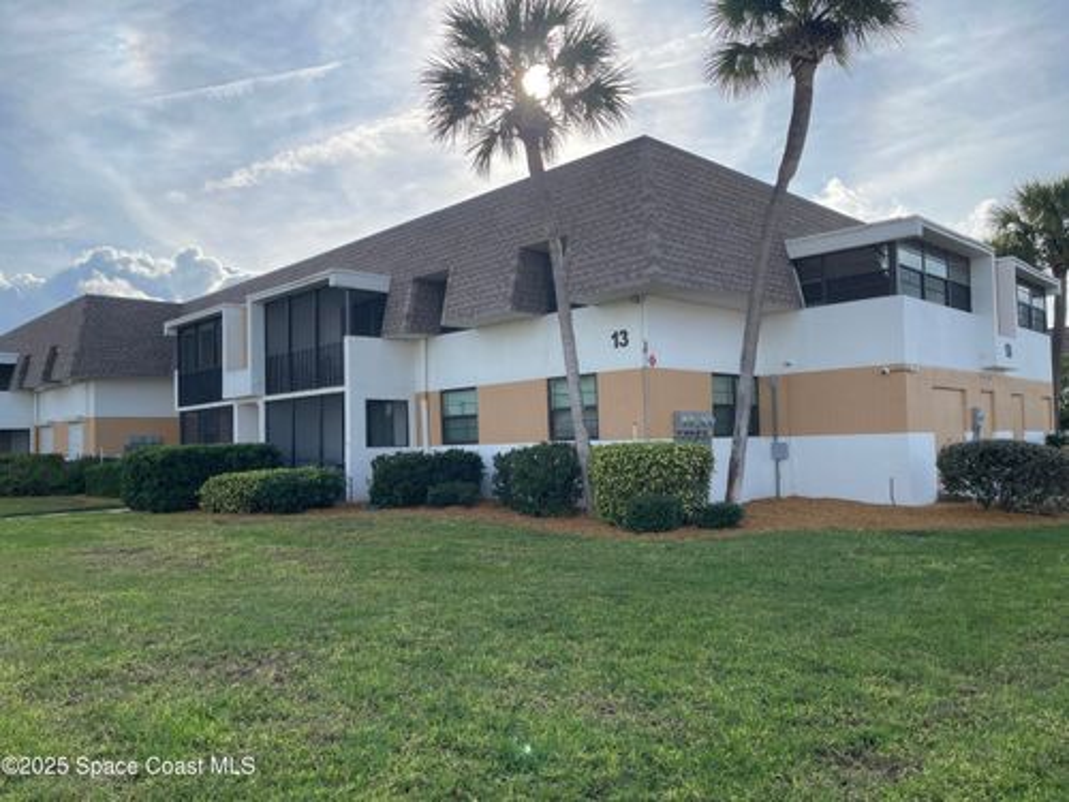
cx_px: 534
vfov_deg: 54.9
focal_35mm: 25
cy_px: 401
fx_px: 772
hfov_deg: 69.4
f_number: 1.6
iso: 32
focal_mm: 5.1
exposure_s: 1/3559
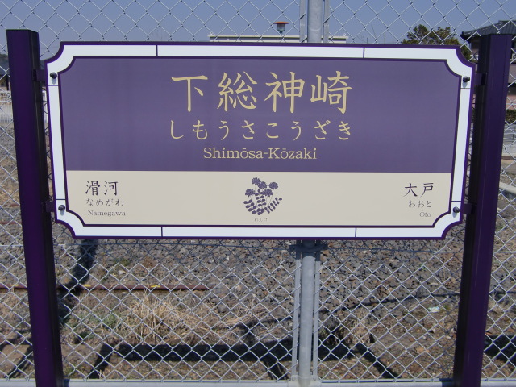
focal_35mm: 33
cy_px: 194
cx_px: 258
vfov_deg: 42.9
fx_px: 492
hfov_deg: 55.4
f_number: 7.2
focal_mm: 5.8
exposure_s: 1/400
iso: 64
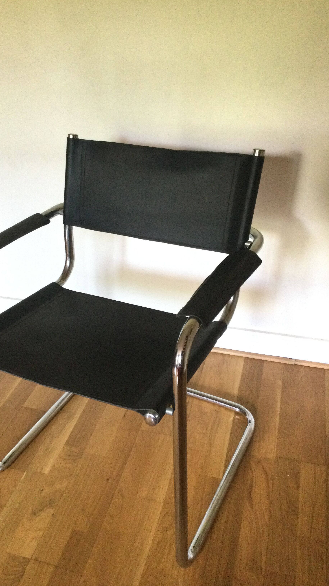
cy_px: 291
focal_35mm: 34
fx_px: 527
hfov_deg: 34.5
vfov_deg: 58.0
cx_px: 122
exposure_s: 1/33
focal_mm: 3.3
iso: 200
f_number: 2.4
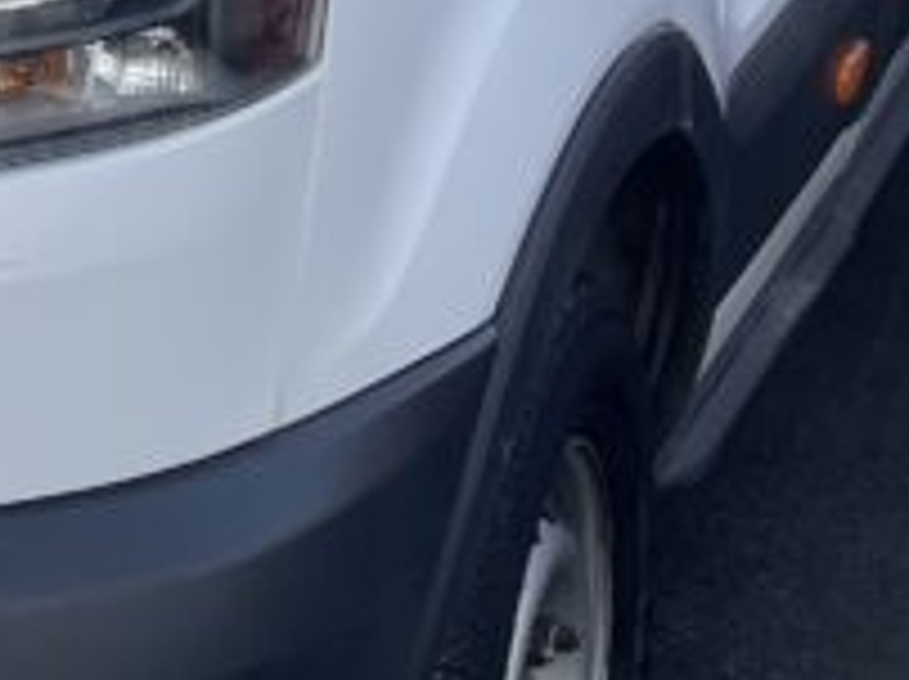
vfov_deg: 11.2
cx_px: -801
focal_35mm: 124
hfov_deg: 13.9
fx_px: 3252
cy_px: -495
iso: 32
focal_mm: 5.1
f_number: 1.6
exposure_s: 1/443
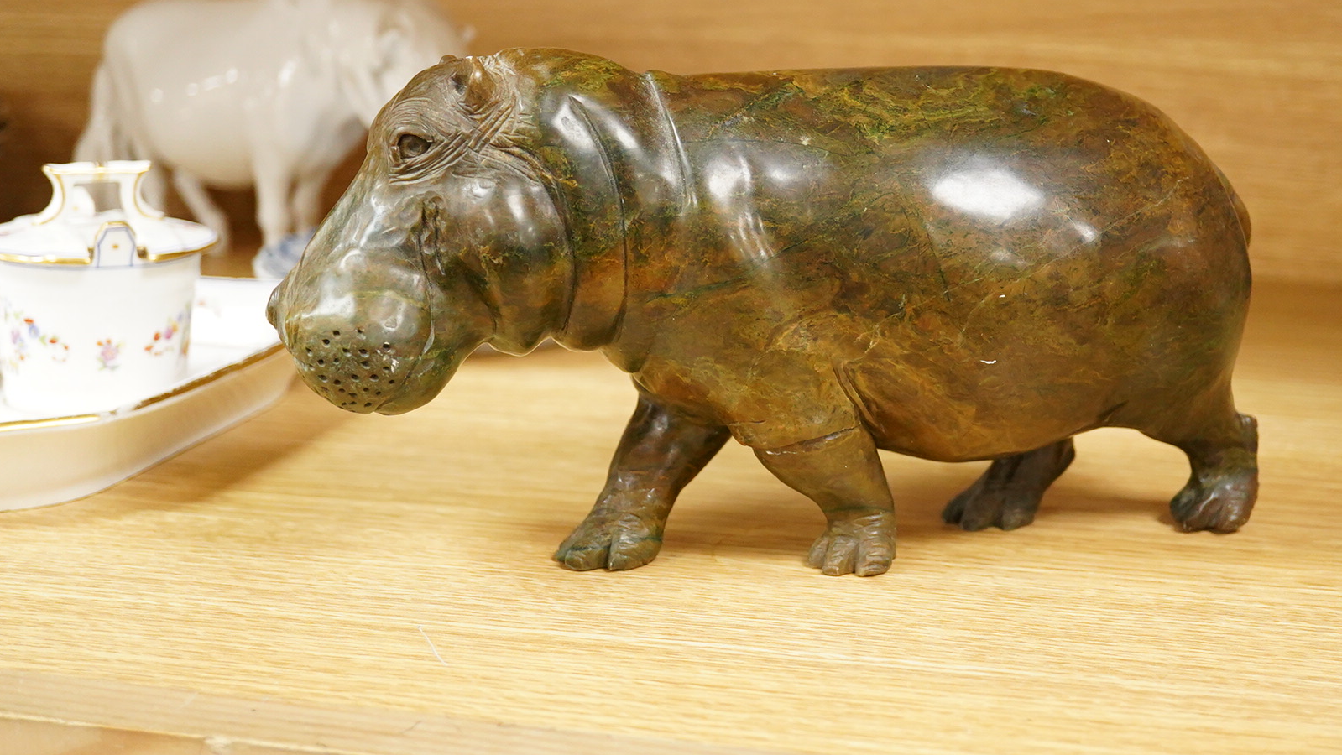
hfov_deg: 35.9
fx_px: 2064
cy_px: 246
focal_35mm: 58
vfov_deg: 20.7
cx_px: 786
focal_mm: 30
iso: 2500
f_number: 3.5
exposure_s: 1/200
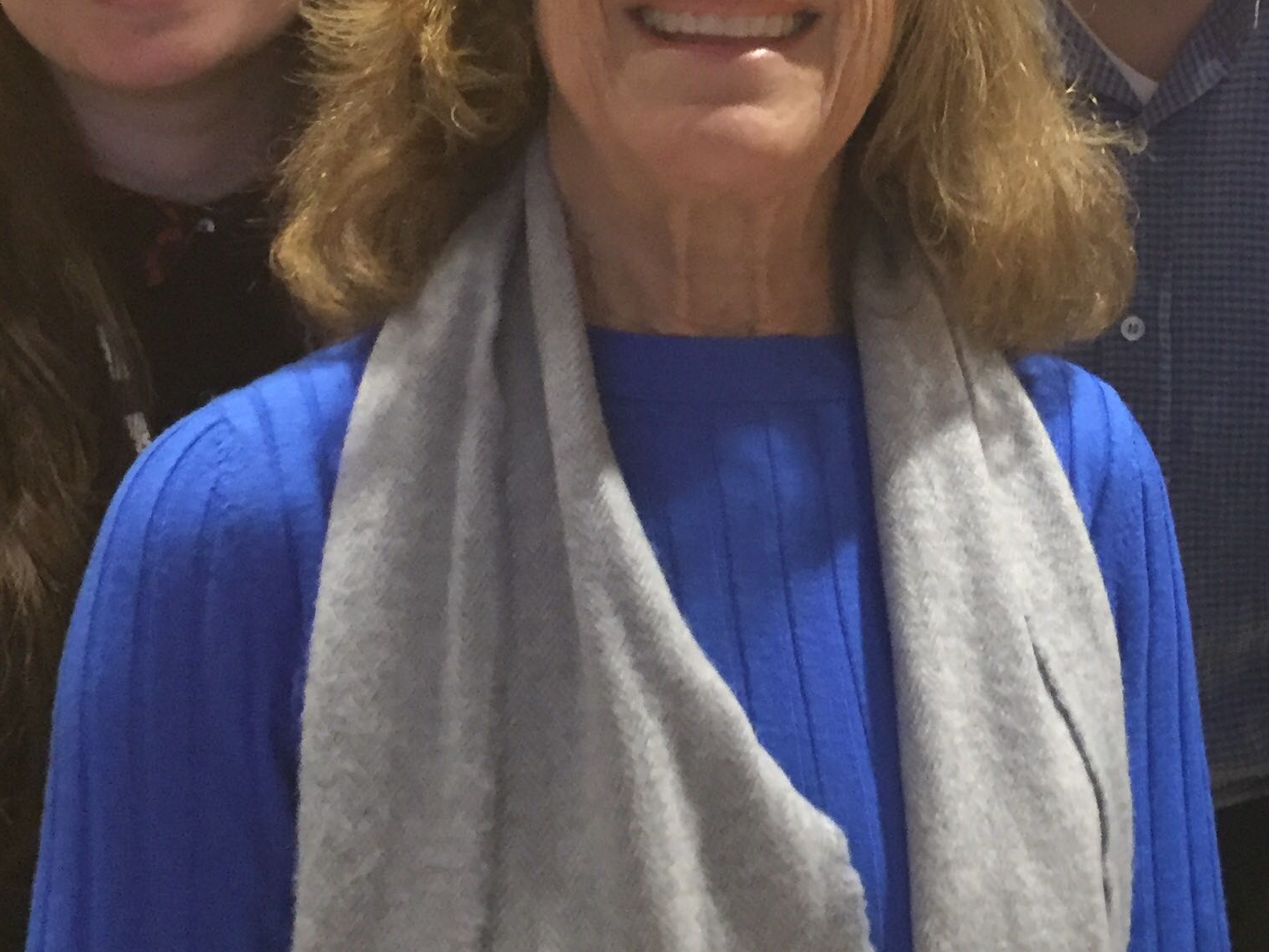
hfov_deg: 30.0
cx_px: 1024
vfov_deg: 22.7
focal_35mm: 63
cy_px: 81
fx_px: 2310
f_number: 2.2
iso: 500
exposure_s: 1/15
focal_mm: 4.15
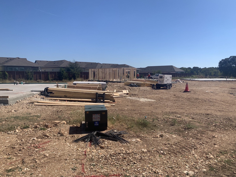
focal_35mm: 26
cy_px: 88
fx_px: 177
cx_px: 118
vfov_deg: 53.1
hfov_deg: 67.3
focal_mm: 4.25
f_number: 1.8
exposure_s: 1/3185
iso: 25
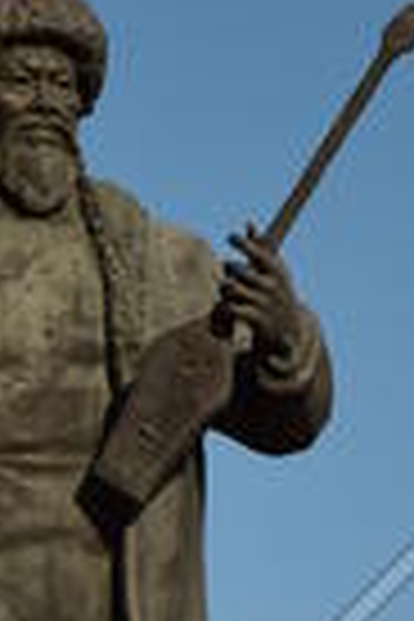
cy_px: 1040
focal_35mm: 664
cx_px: -70
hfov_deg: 2.1
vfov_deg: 3.1
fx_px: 11455
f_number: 6.3
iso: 100
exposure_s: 1/640
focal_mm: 105
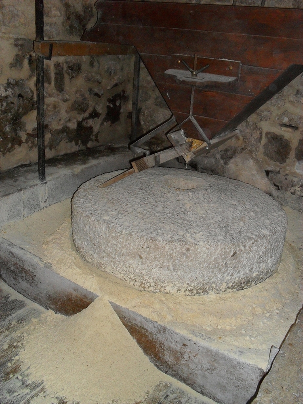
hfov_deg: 40.7
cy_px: 202
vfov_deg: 52.6
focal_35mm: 35
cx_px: 152
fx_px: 408
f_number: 3.2
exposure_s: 1/45
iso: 200
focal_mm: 6.3
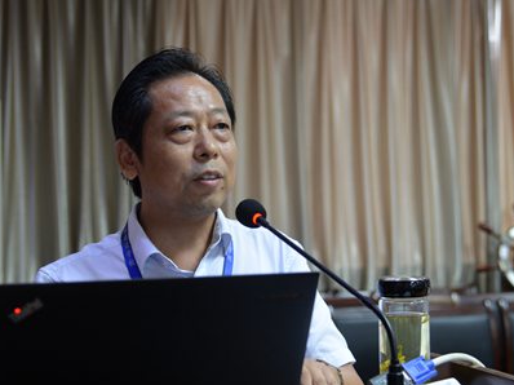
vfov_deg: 25.2
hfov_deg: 33.3
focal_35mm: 58
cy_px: 214
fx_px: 861
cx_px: 257
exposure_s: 1/30
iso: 1600
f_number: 4
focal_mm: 48
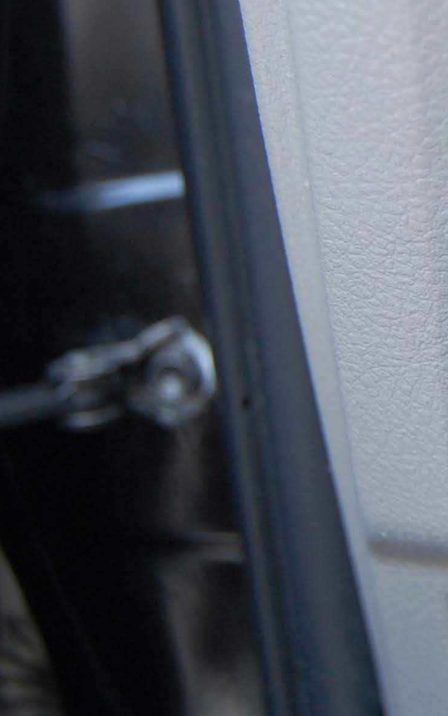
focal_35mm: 86
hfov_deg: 14.3
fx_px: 1679
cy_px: 191
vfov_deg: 23.9
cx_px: 656
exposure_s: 1/60
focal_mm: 22
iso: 400
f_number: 3.8
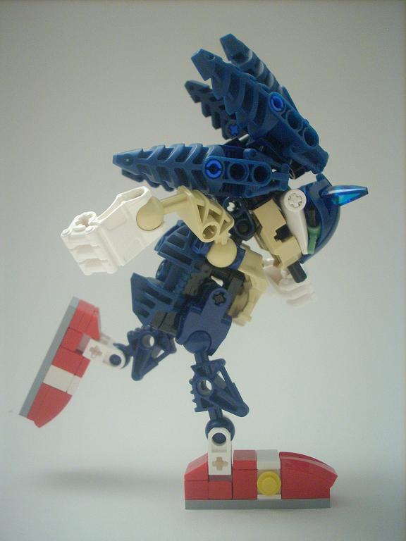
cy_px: 270
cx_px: 203
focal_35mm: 37
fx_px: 579
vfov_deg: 50.1
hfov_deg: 38.7
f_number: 2.8
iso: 259
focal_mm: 6.2
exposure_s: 1/4
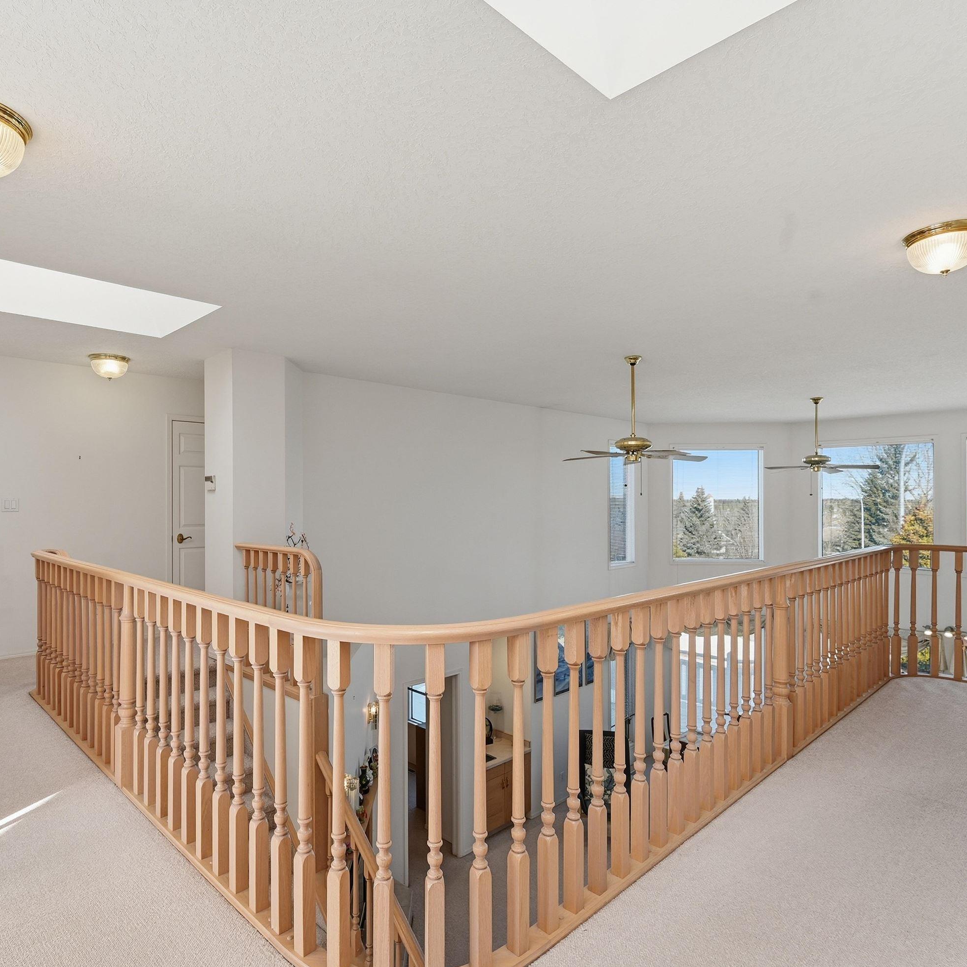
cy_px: 496
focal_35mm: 20
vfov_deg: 74.8
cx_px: 434
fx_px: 632
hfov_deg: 74.6
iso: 100
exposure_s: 1/160
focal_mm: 15
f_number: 8
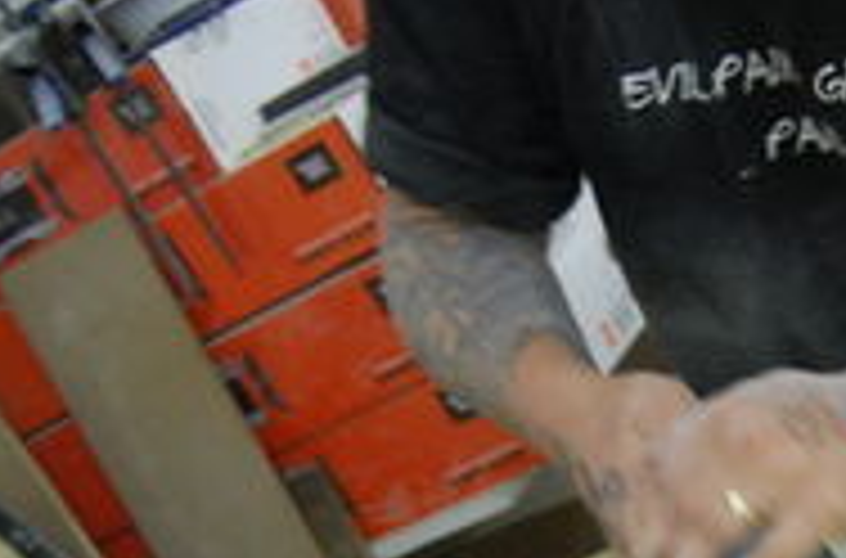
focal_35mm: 92
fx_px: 2155
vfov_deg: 14.5
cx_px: 747
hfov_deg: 21.8
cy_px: 580
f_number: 3.5
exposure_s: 1/15
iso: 800
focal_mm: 18
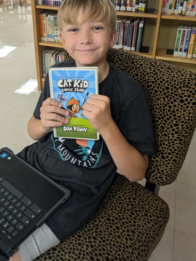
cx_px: 92
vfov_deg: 50.6
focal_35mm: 36
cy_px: 93
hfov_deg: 39.7
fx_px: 272
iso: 185
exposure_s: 1/60
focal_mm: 5.43
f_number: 1.89
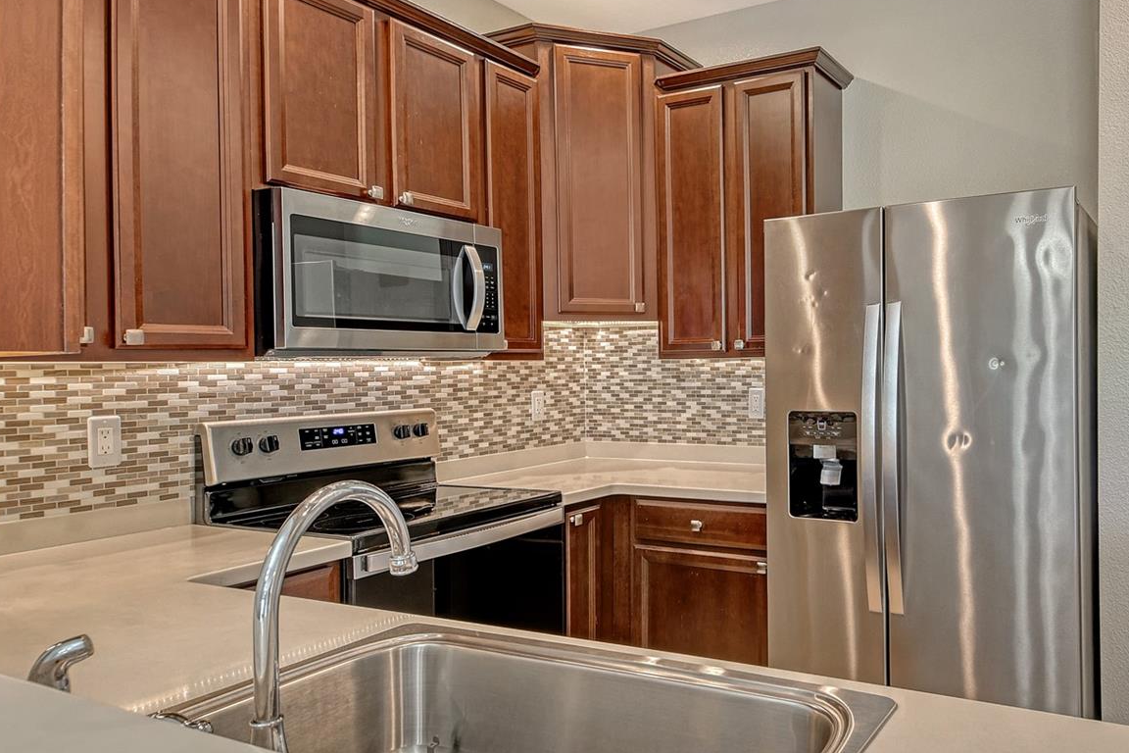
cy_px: 382
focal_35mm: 25
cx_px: 775
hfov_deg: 69.0
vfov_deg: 51.3
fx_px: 784
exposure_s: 1/60
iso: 640
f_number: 9
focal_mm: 12
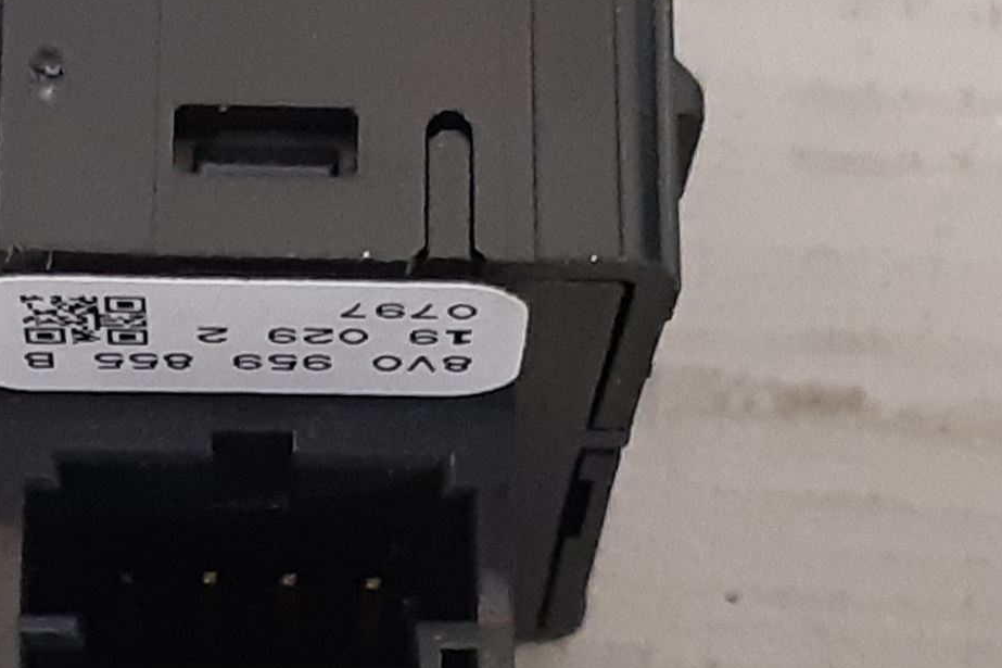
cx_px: 256
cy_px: 455
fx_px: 1670
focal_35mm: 60
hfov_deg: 32.8
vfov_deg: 22.5
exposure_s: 1/25
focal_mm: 3.93
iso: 320
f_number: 1.7
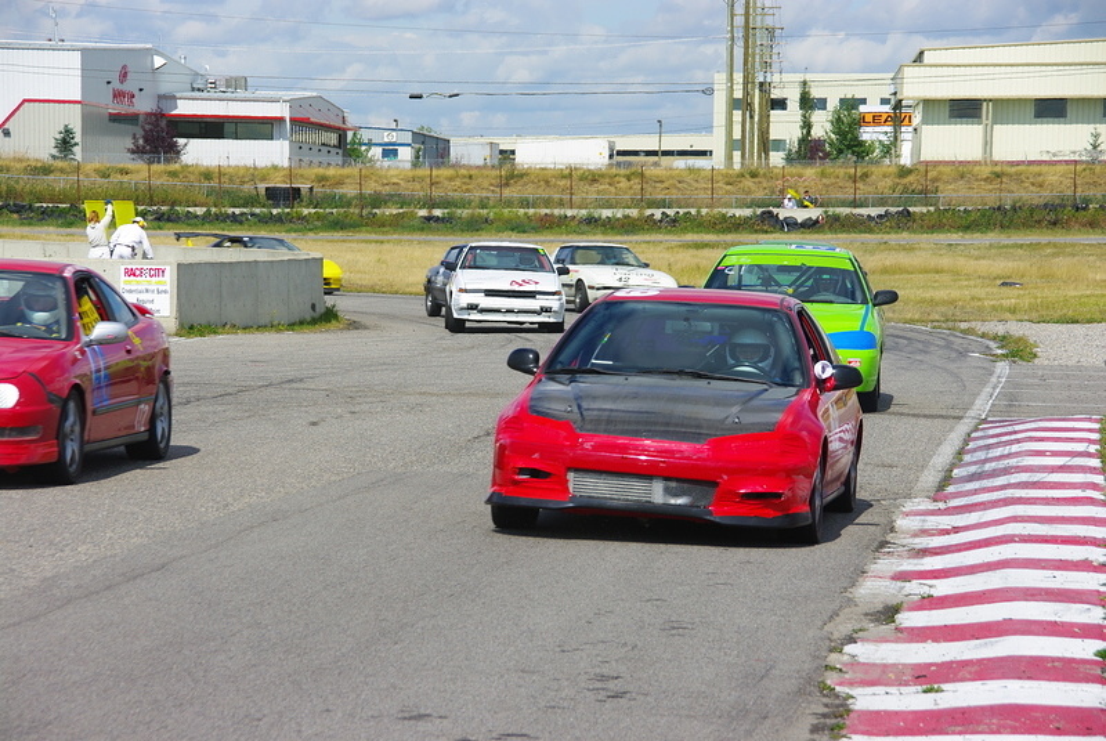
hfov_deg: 14.7
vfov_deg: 9.9
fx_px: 4277
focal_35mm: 139
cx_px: 553
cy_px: 370
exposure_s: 1/320
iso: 100
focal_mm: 92.5
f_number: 9
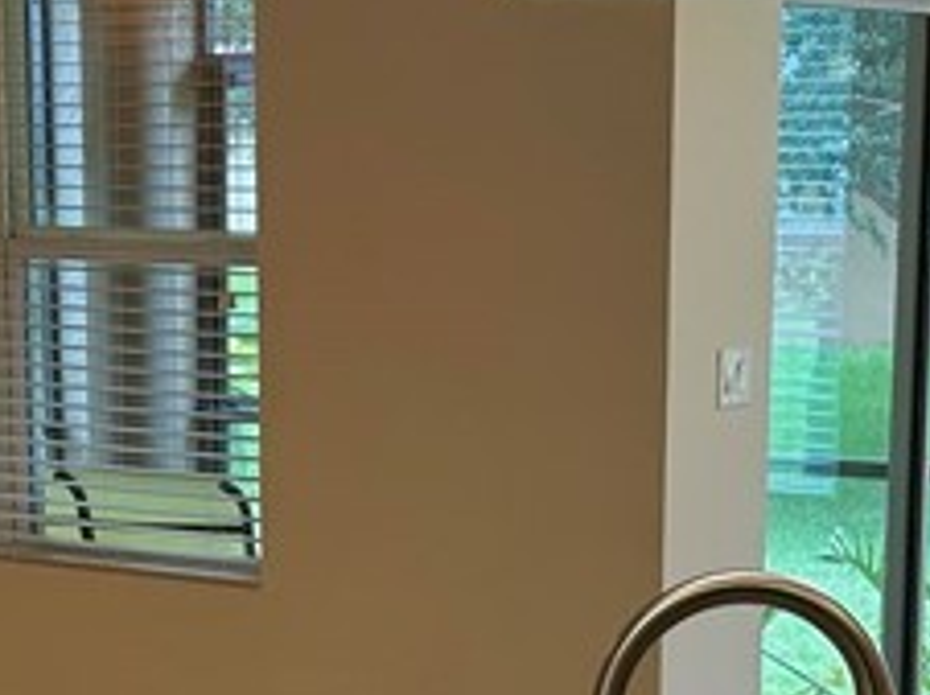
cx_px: 449
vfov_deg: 12.3
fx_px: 3167
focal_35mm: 118
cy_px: 765
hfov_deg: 16.7
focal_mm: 5.7
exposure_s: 1/120
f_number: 1.5
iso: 80
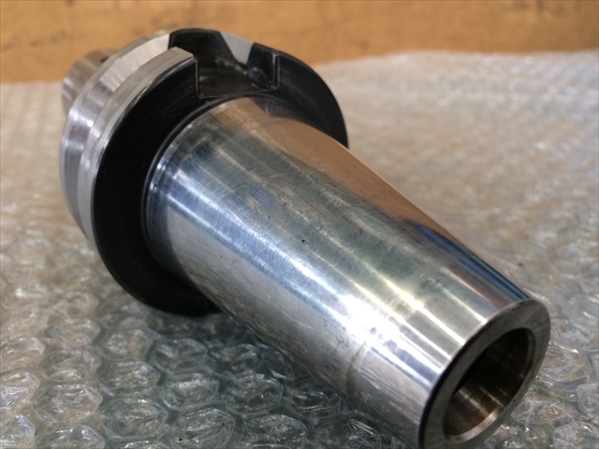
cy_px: 224
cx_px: 300
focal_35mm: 29
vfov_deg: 48.2
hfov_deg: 61.7
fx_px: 502
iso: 64
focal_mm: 4.15
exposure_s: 1/30
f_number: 2.2
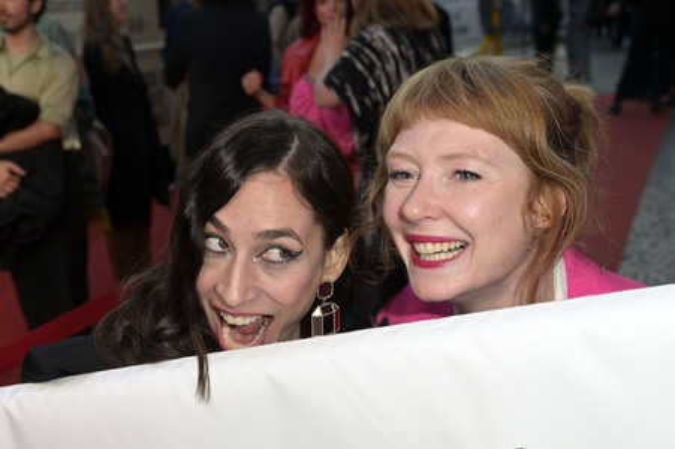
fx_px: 899
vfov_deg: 28.0
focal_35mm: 48
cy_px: 224
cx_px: 338
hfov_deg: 41.1
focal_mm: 48
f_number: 5.6
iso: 400
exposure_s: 1/100
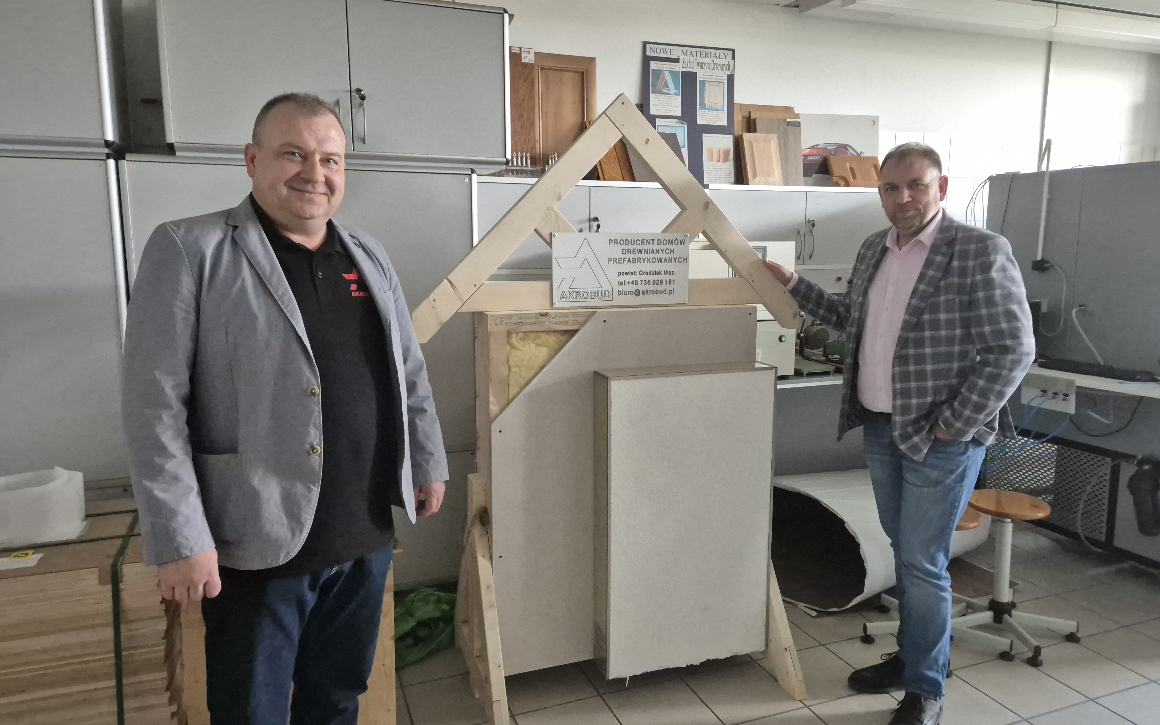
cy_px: 346
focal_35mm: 25
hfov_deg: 72.5
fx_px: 790
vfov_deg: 49.3
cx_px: 592
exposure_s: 1/100
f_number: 1.8
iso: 800
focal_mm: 5.4
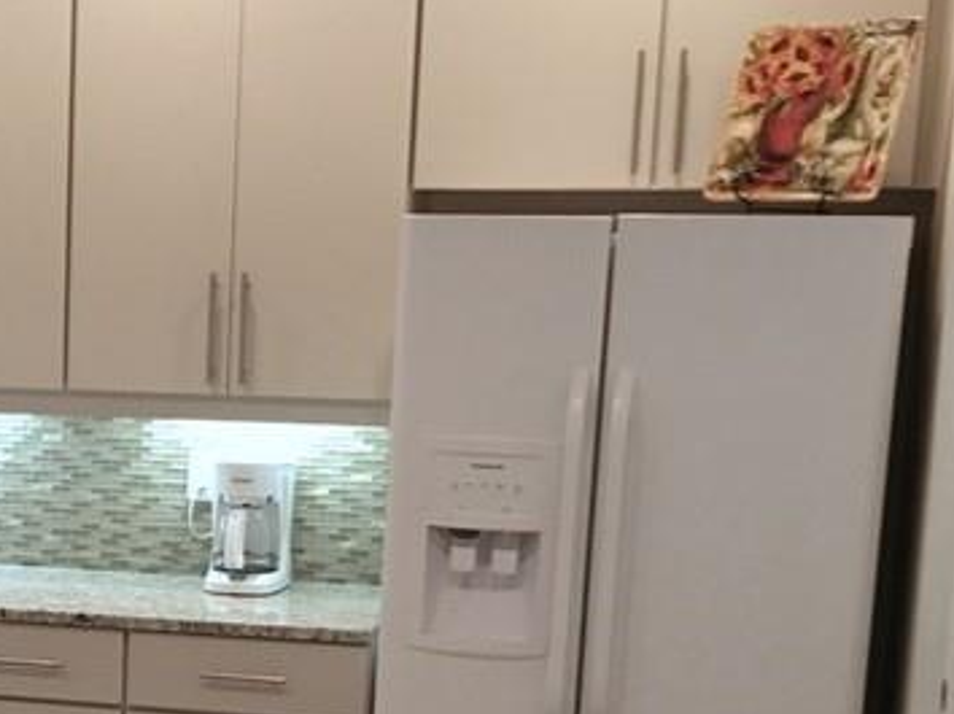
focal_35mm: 84
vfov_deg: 17.1
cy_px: 722
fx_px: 2313
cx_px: -102
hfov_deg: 22.0
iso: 50
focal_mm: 4.15
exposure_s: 1/15
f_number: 2.2
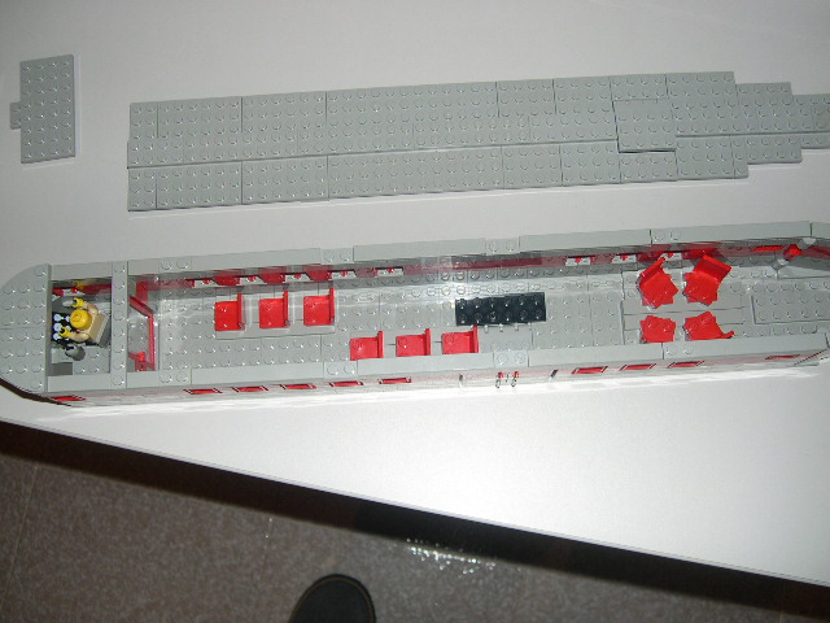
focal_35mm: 38
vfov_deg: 37.7
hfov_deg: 49.0
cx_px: 415
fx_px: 911
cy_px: 312
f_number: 2.8
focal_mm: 8
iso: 100
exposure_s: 1/60
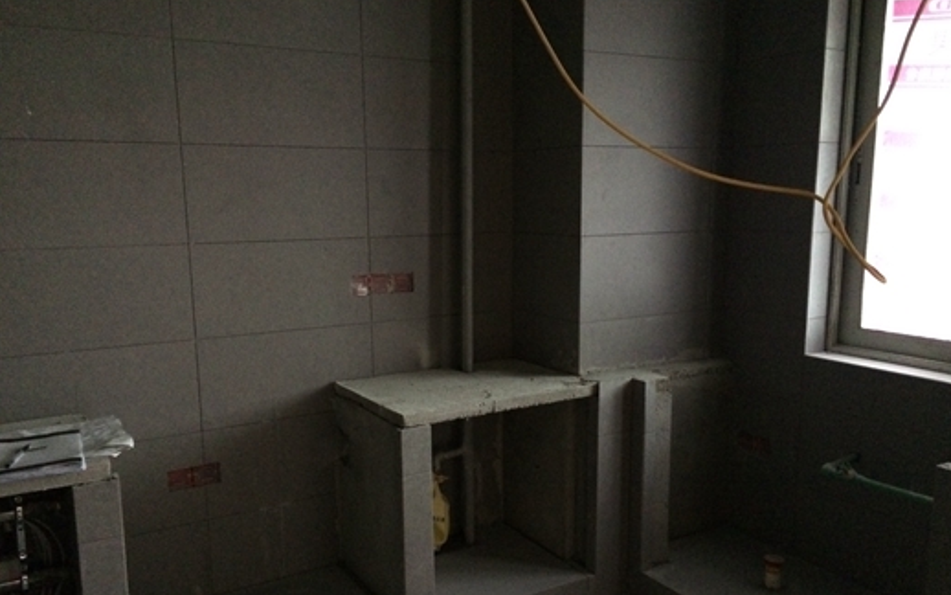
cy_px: 340
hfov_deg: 61.2
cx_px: 477
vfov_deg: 40.5
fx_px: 804
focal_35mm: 31
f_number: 2.2
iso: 640
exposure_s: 1/17
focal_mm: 4.15
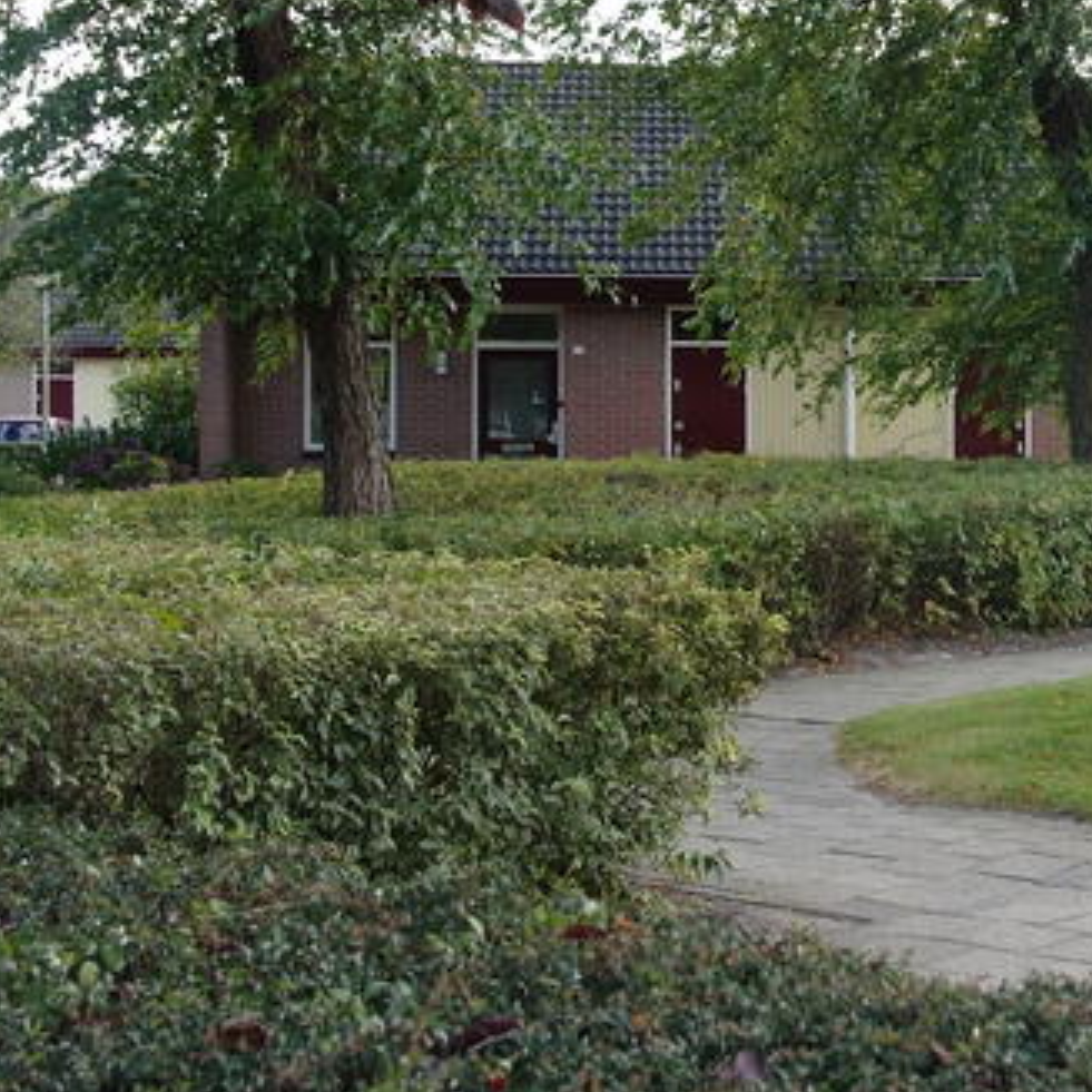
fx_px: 2463
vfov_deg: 24.9
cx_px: 1155
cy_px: 362
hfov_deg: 23.7
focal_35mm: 69
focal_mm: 25
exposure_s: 1/60
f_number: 4
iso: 400
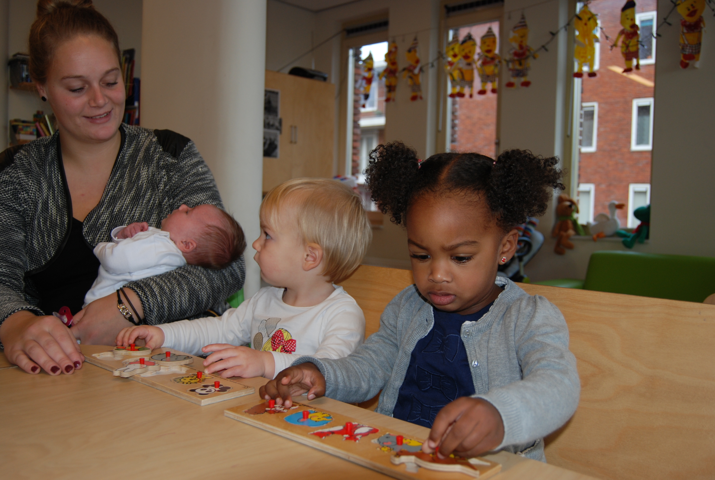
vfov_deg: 40.1
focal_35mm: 33
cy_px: 240
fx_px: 657
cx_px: 358
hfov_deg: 57.1
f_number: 3.8
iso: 200
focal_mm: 22
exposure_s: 1/60
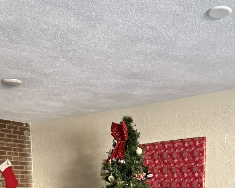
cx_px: 140
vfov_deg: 26.7
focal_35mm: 49
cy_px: 235
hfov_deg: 37.9
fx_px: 341
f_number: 1.78
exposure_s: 1/60
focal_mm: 6.76
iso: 640
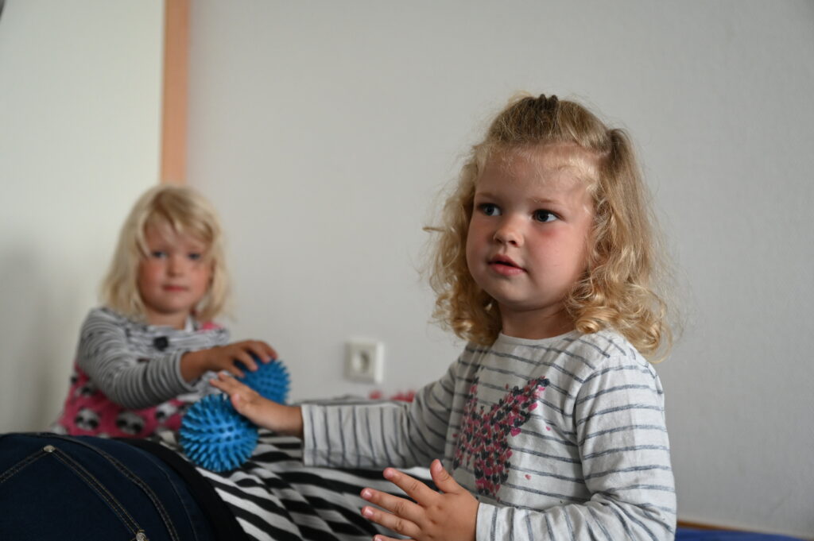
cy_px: 270
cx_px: 407
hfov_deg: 45.5
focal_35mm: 43
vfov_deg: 31.1
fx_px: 971
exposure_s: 1/160
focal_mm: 43
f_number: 3.5
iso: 2500
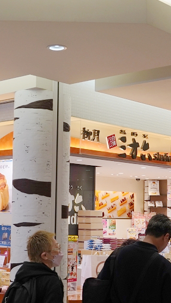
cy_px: 172
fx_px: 556
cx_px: 53
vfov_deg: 30.5
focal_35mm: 69
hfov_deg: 17.4
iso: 800
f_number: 4
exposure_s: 1/160
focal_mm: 28
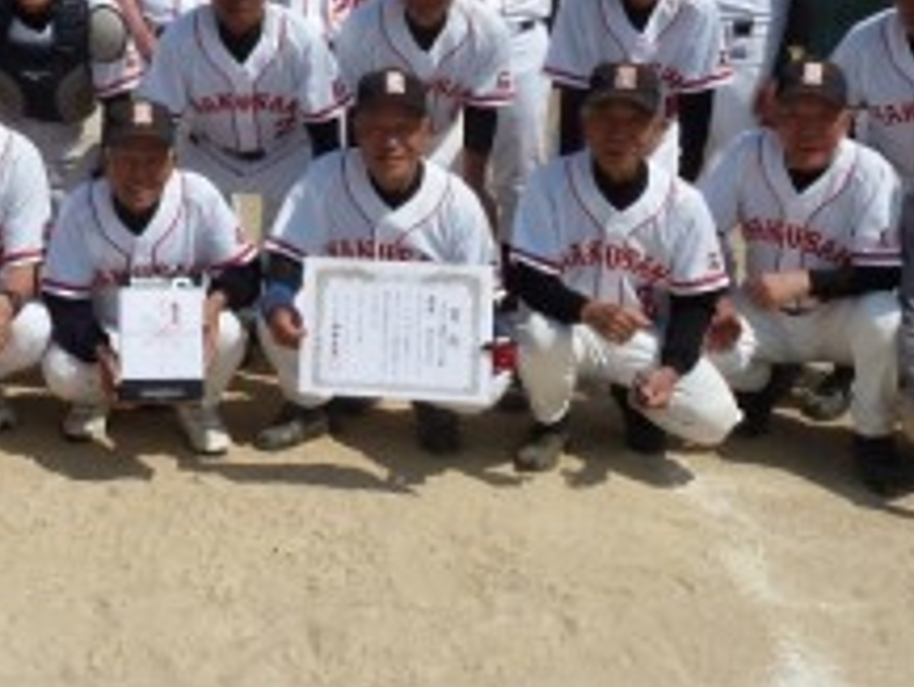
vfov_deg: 20.4
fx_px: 1823
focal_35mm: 69
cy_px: -67
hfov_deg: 27.6
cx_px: 177
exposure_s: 1/640
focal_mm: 4.1
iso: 80
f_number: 5.6
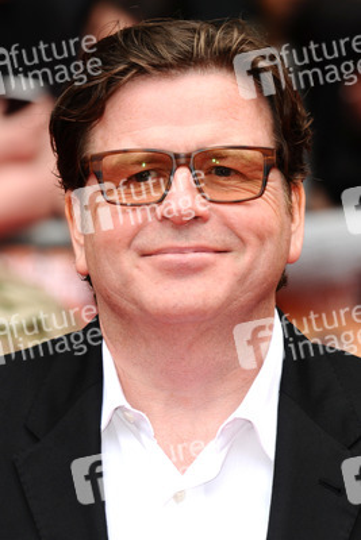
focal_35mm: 262
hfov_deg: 5.2
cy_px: 270
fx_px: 3945
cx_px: 180
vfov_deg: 7.8
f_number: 5
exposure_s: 1/200
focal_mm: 175
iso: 320
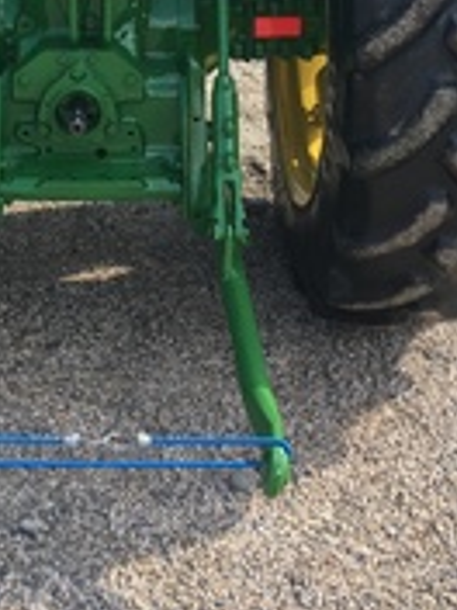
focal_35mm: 68
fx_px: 1197
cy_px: -38
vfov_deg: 26.6
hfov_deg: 21.3
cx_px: 85
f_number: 2.2
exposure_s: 1/469
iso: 25
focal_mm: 4.15
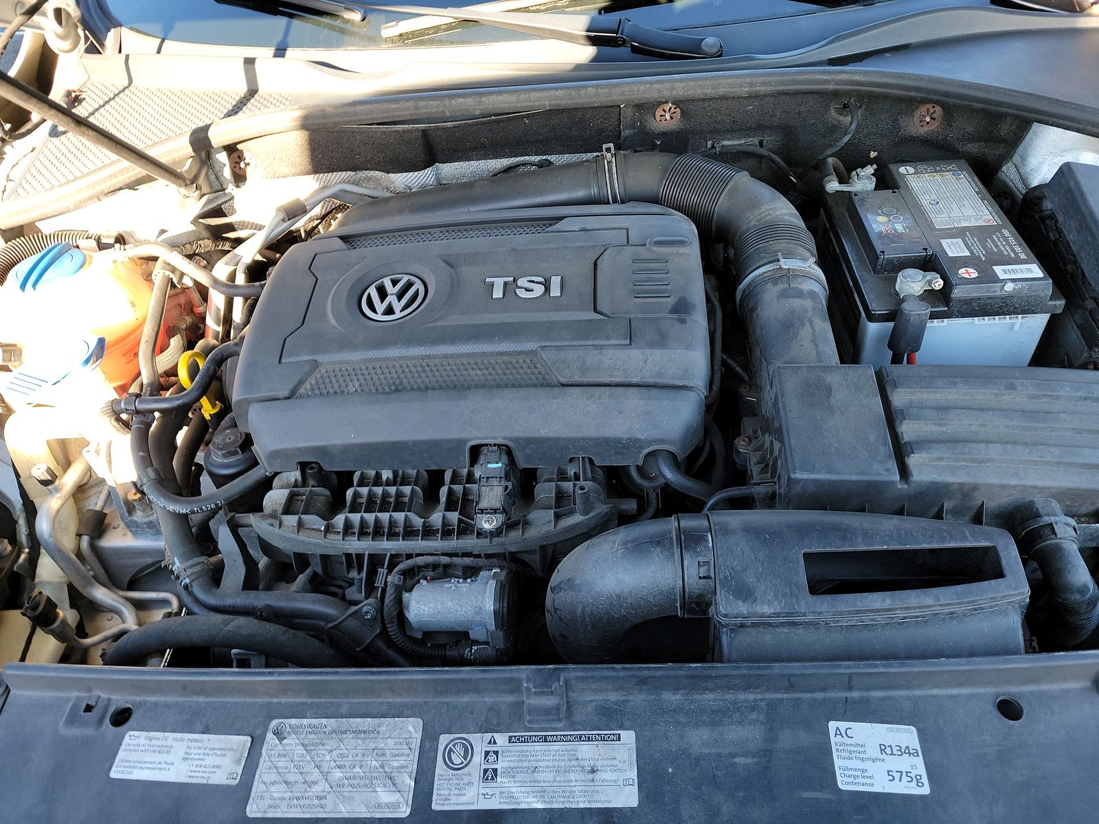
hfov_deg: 71.6
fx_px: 762
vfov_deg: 56.8
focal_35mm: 24
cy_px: 412
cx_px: 550
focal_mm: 6.7
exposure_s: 1/59
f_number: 1.8
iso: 79
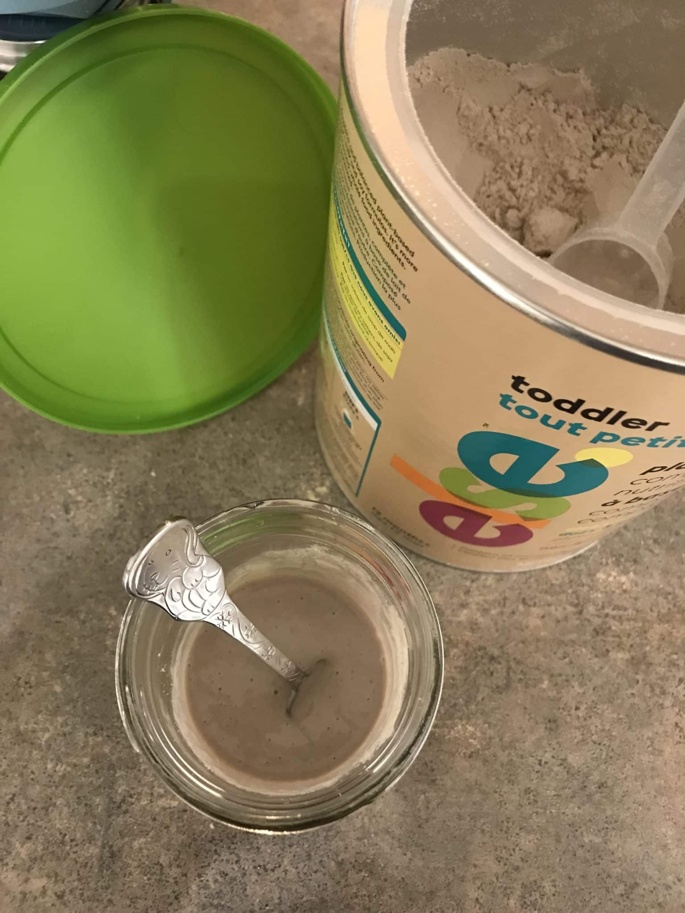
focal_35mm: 28
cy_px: 456
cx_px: 342
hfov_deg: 49.7
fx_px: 739
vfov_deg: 63.4
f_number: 1.8
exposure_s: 1/8
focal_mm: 3.99
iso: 100
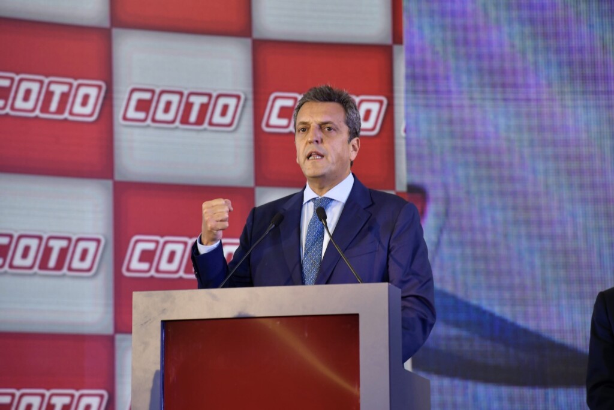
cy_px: 205
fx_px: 3411
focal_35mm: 200
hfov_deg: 10.3
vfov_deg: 6.9
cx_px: 307
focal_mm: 200
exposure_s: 1/250
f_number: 5.6
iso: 400
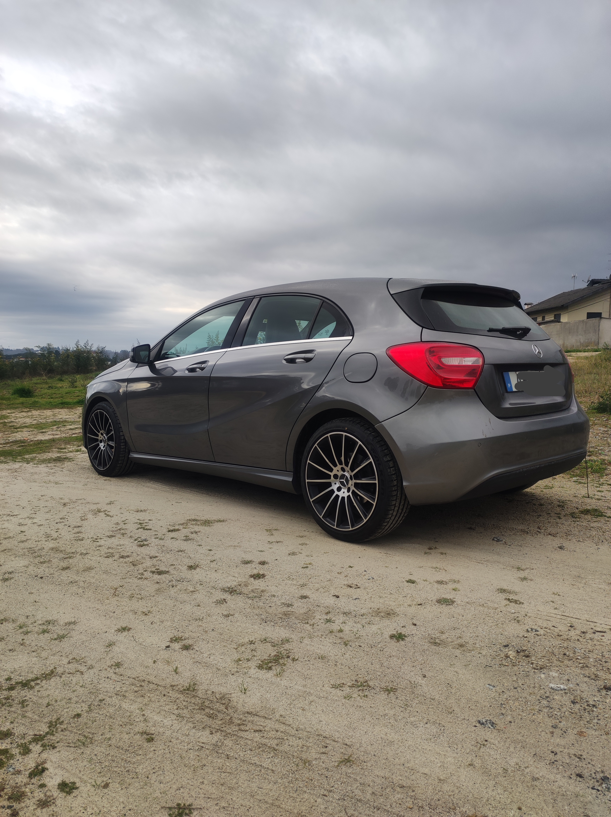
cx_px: 306
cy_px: 408
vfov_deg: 91.1
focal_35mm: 17
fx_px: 401
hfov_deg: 74.6
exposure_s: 1/360
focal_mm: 4.74
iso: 50
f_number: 1.79
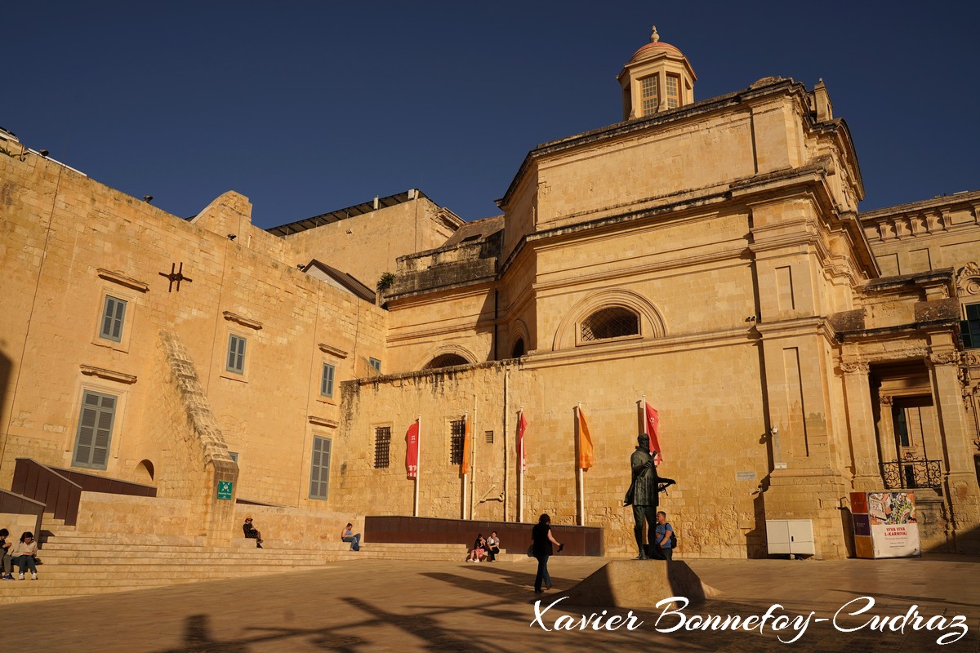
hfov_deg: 65.5
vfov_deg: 46.4
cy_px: 326
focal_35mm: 28
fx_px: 762
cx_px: 490
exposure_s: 1/1000
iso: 100
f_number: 8
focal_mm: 28
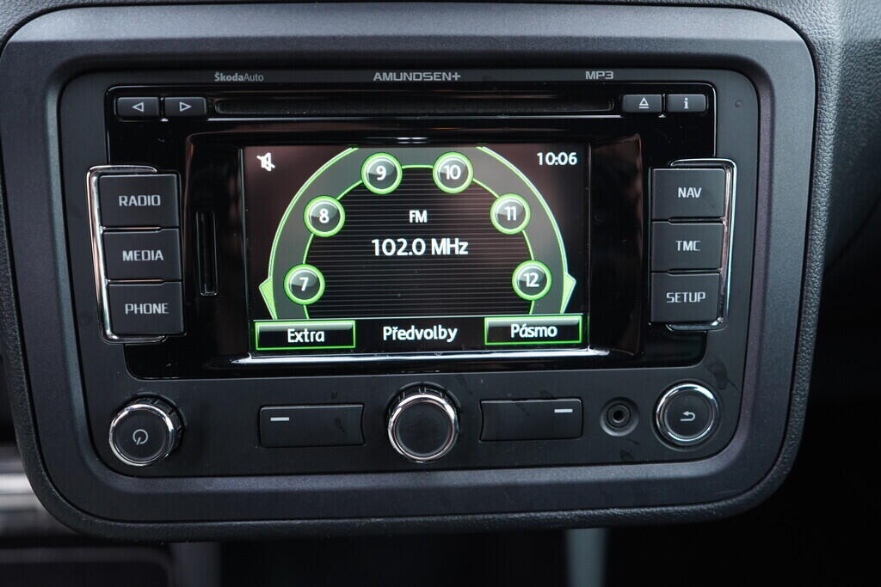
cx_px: 440
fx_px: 881
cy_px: 294
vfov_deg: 36.9
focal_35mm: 36
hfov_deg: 53.1
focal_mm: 24
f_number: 2.8
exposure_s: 1/40
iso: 500
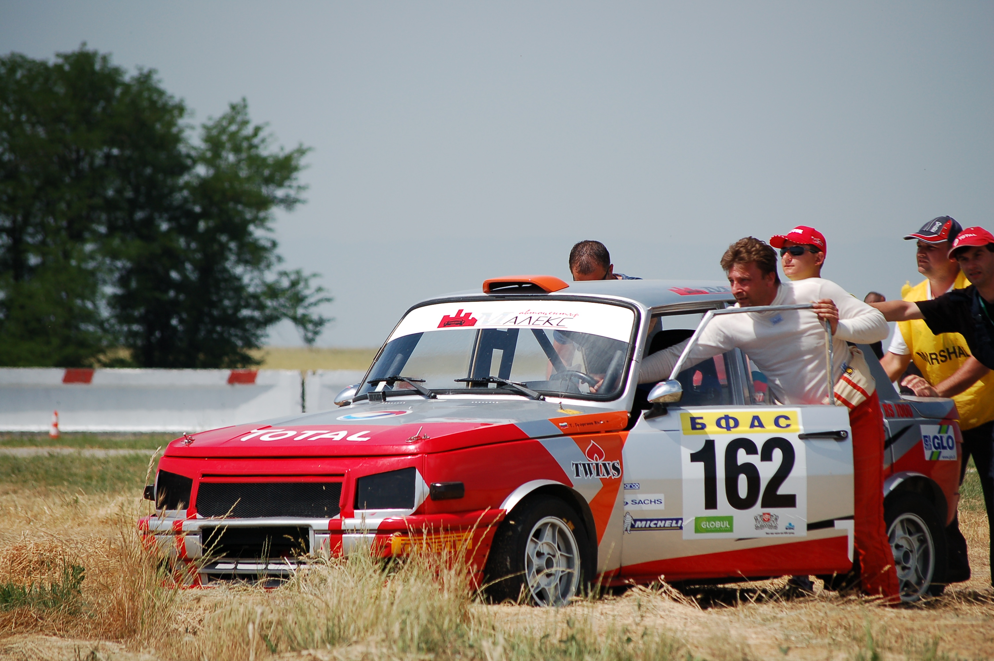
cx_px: 497
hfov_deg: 9.5
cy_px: 330
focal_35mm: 218
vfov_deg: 6.3
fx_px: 6000
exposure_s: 1/1250
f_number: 5.3
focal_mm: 145
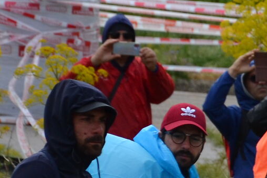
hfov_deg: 2.7
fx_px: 5539
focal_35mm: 746
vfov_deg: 1.8
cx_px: 531
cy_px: 351
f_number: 5.6
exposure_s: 1/1600
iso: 400
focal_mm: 105
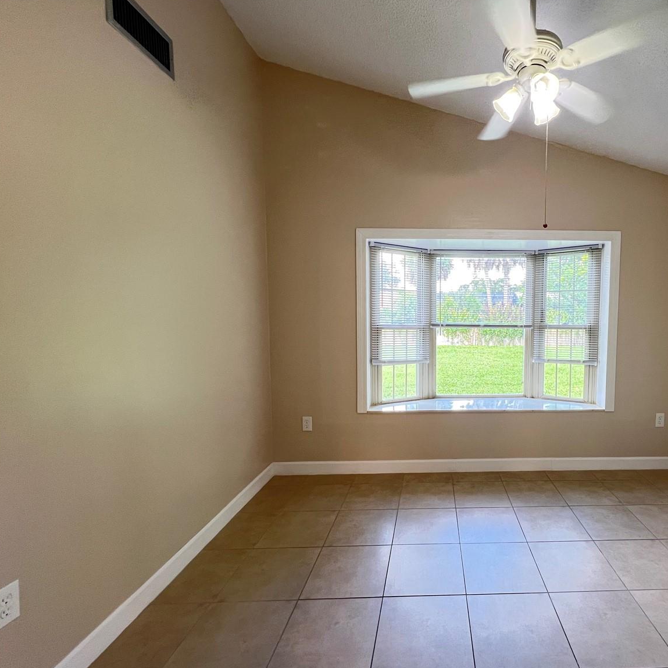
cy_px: 341
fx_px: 349
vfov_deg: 87.4
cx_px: 448
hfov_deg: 84.3
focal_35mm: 16
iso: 200
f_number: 1.8
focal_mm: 1.57
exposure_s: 1/60
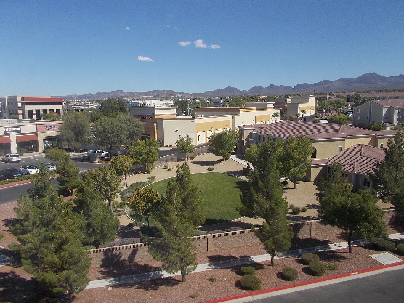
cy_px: 152
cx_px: 202
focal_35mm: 26
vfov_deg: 53.1
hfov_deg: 67.3
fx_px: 303
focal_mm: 4.6
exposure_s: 1/160
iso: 80
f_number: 8
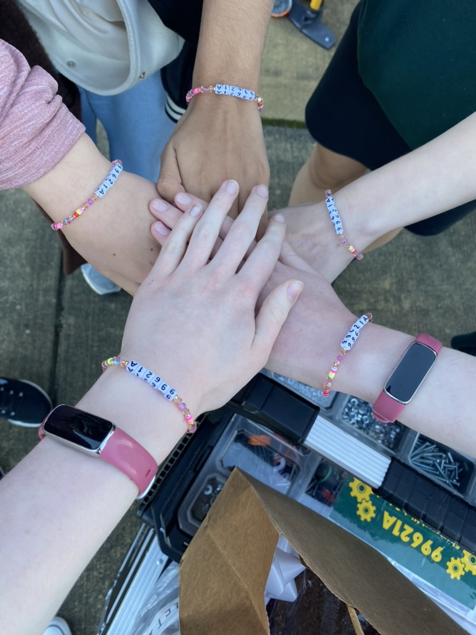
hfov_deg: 53.1
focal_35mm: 26
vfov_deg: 67.3
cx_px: 238
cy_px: 318
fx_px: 477
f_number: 1.8
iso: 50
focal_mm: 4.25
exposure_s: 1/121
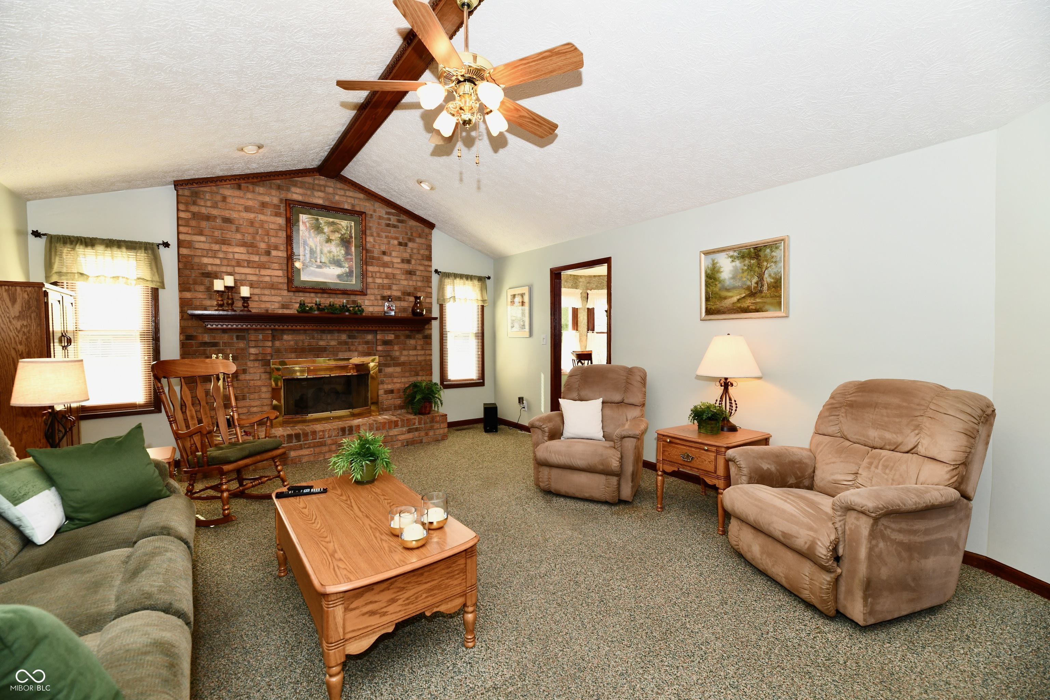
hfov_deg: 104.3
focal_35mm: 14
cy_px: 350
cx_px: 525
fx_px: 408
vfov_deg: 81.2
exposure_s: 1/60
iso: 640
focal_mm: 14
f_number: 6.3
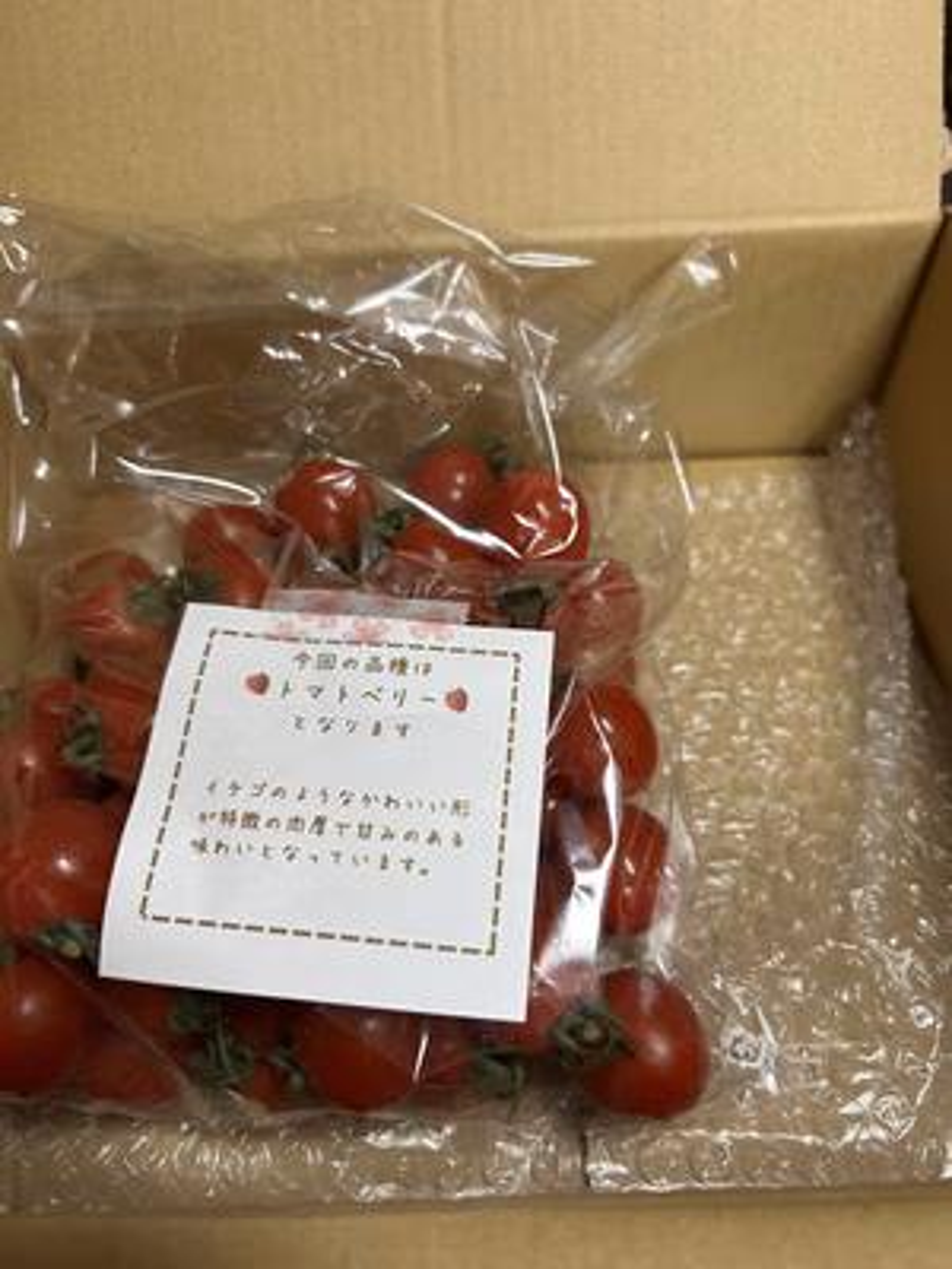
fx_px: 953
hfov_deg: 53.1
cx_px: 476
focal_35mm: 26
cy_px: 634
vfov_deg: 67.3
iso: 100
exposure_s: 1/60
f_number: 1.5
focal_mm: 5.7
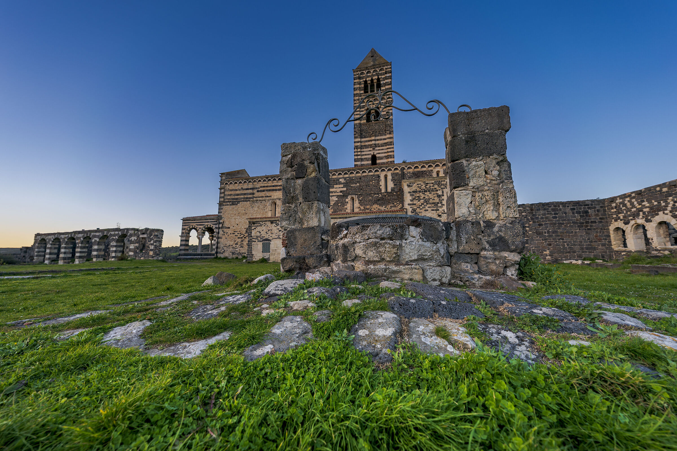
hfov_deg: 112.6
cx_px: 338
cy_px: 226
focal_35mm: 12
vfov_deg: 90.0
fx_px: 226
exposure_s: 1/100
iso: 100
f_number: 4.5
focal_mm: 12
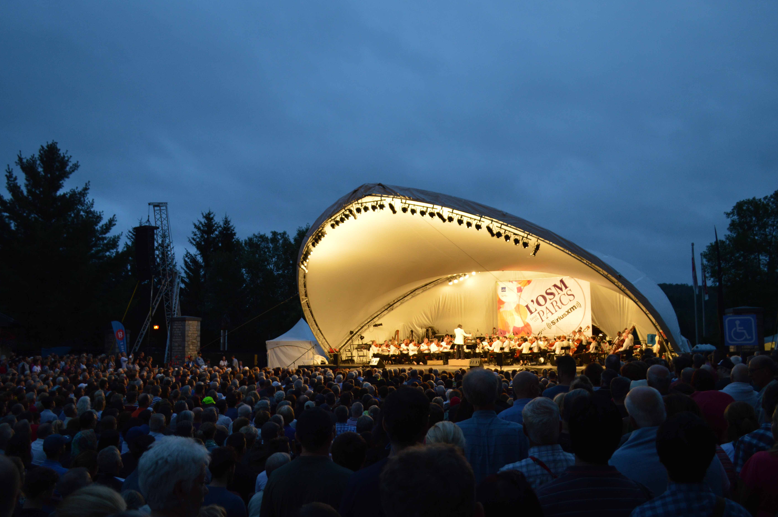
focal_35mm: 29
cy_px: 249
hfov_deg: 63.7
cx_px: 375
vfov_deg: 44.9
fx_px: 626
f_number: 3.5
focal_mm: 18
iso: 400
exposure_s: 1/20
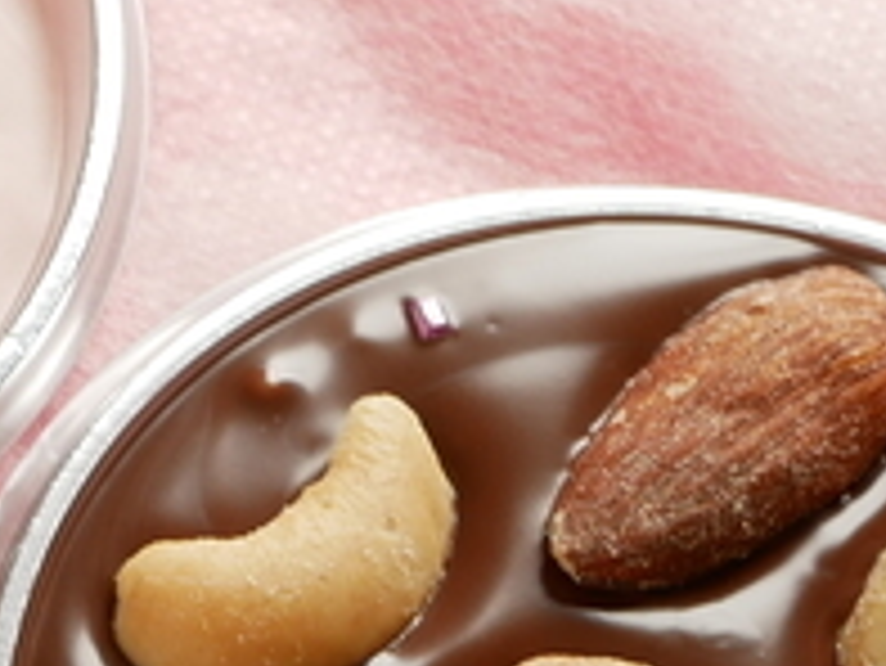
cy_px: 1064
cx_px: -1606
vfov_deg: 4.8
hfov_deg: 6.1
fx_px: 7811
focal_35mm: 305
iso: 200
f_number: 5.6
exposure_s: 1/25
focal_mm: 25
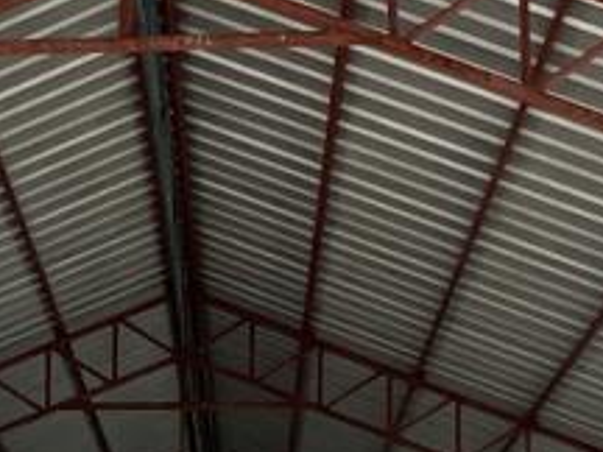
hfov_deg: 27.8
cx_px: 163
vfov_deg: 17.5
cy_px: 798
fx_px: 1202
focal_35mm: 69
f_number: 1.8
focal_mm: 1.57
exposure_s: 1/99
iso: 80
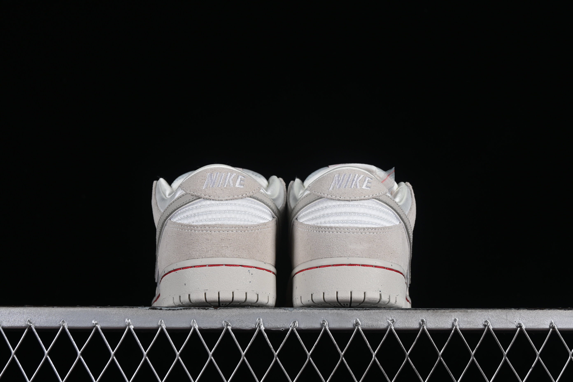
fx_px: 1194
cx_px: 286
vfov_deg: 18.2
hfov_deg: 27.0
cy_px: 191
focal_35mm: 75
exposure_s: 1/80
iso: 160
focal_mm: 50
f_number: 8
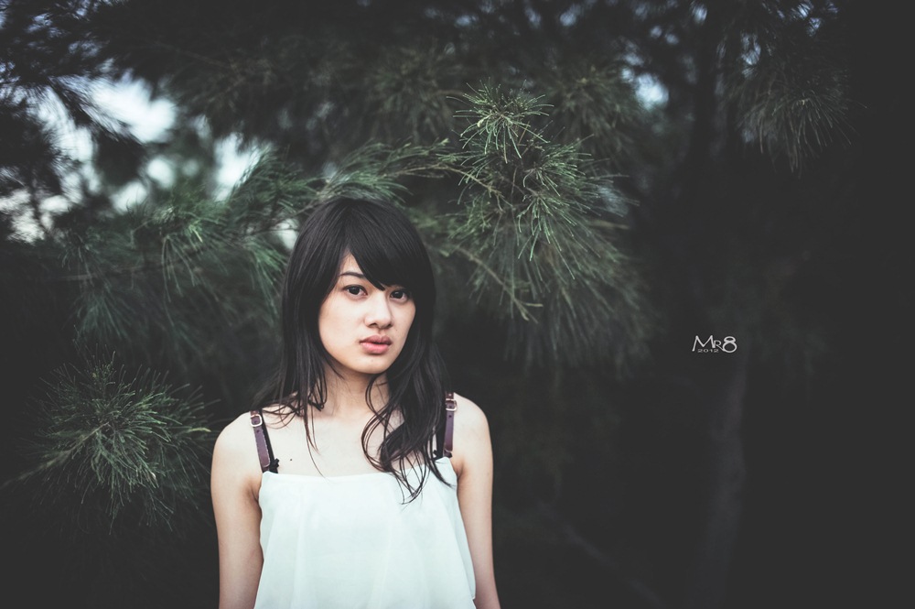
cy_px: 304
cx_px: 458
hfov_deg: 39.6
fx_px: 1270
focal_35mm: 50
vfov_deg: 26.9
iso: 200
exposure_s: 1/1250
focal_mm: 50
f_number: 1.8
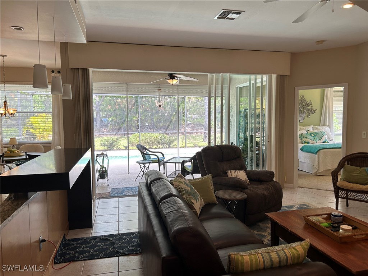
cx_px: 184
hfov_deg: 67.3
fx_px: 276
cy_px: 138
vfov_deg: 53.1
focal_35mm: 26
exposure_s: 1/120
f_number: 1.5
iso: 40
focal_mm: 5.7
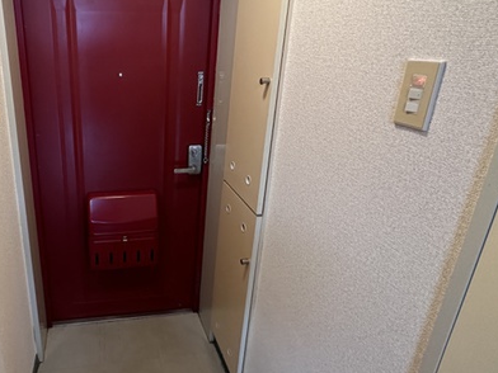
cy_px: 163
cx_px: 146
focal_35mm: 25
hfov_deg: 66.5
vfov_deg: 54.7
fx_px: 360
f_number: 2.2
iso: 320
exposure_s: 1/50
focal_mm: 2.22
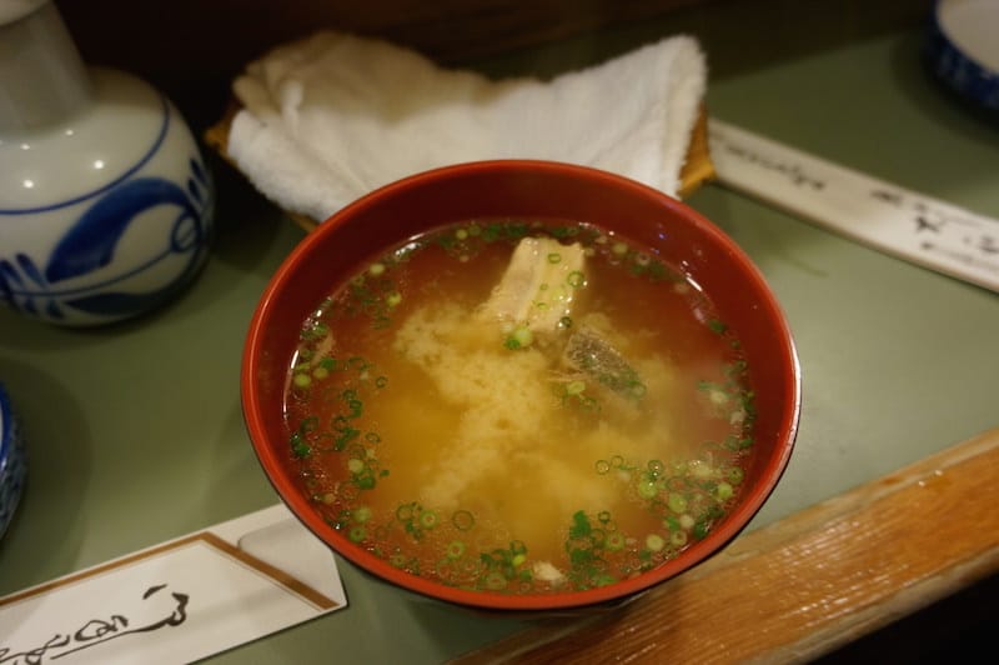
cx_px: 500
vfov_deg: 43.5
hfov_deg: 62.0
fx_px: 832
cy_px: 332
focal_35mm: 30
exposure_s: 1/60
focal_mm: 20
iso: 1000
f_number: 4
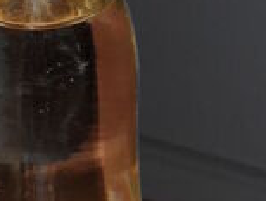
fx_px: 1116
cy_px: 211
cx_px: 19
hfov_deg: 13.5
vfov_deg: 10.2
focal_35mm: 145
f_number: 8.9
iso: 100
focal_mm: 6.2
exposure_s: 1/45
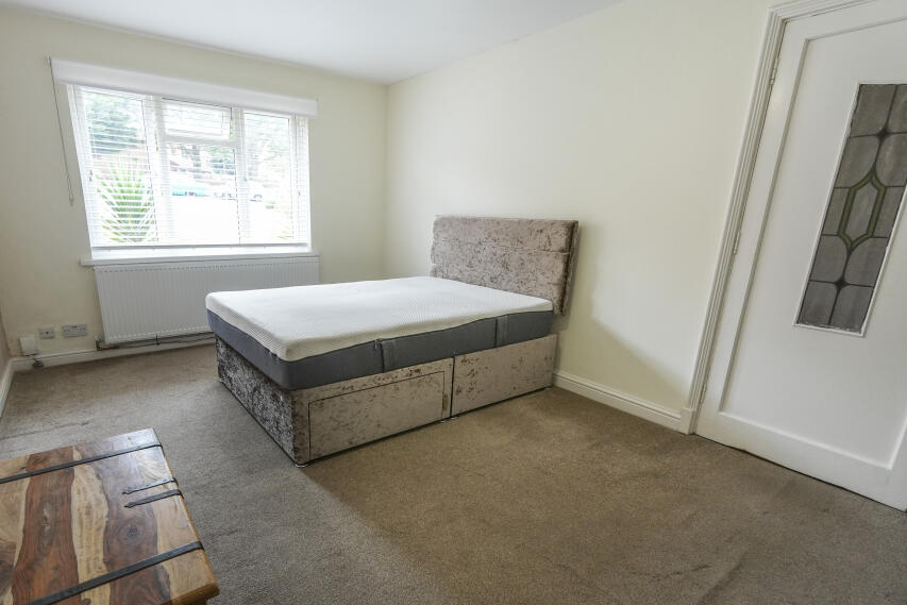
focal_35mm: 18
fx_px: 454
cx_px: 391
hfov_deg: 89.5
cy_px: 338
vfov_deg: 67.2
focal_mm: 10
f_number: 4
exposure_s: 1/160
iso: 640
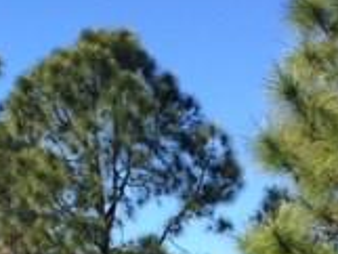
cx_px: 44
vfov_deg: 12.4
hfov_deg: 16.9
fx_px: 1124
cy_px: 344
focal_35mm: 115
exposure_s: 1/1244
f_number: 2.2
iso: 32
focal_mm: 4.15
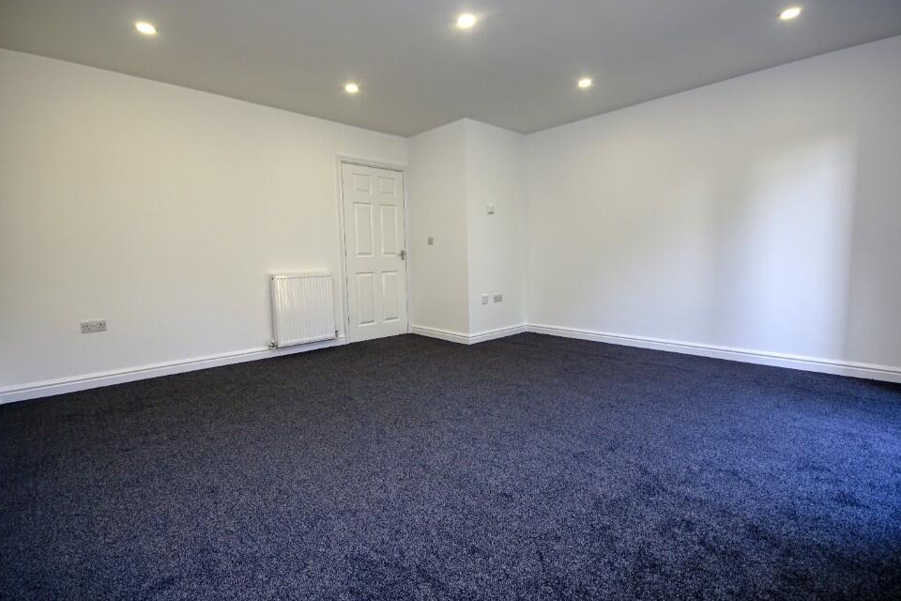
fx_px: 400
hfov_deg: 96.7
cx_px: 458
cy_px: 295
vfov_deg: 73.7
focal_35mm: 16
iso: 100
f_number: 5.6
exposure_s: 1/8
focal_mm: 10
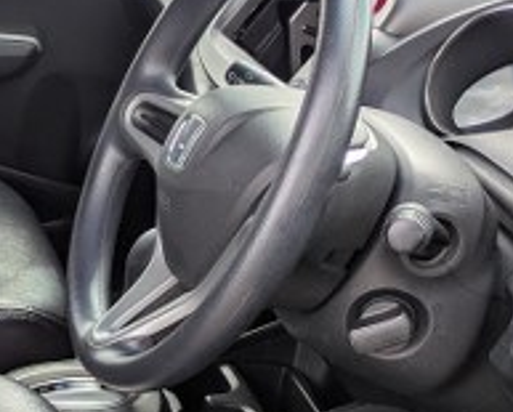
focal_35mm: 101
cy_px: 377
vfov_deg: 15.1
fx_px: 1536
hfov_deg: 17.5
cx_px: -201
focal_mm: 5.43
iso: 42
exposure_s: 1/361
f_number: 1.89
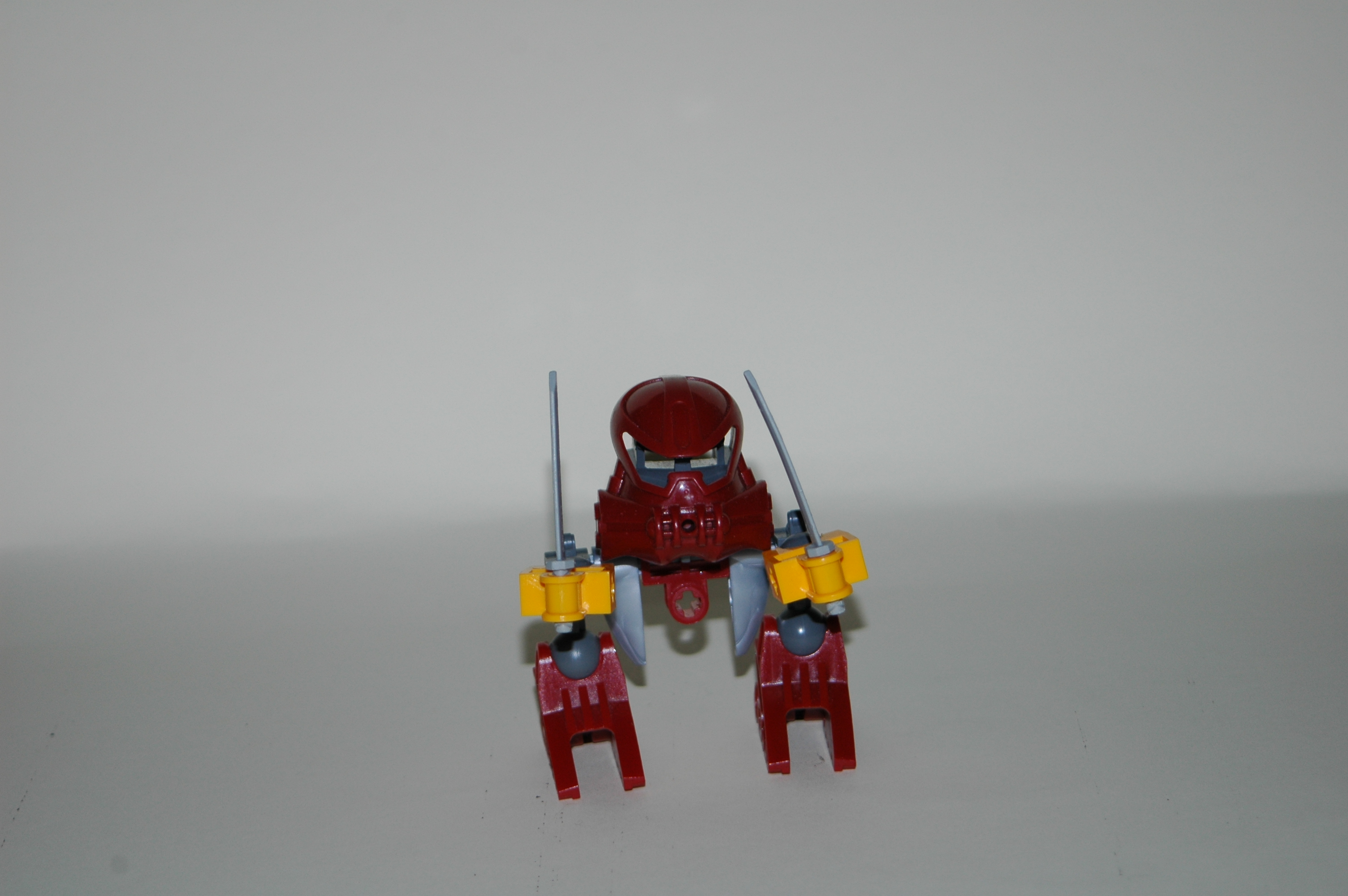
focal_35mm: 99
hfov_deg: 20.6
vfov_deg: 13.8
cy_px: 448
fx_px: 3704
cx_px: 674
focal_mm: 66
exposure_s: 1/125
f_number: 5.6
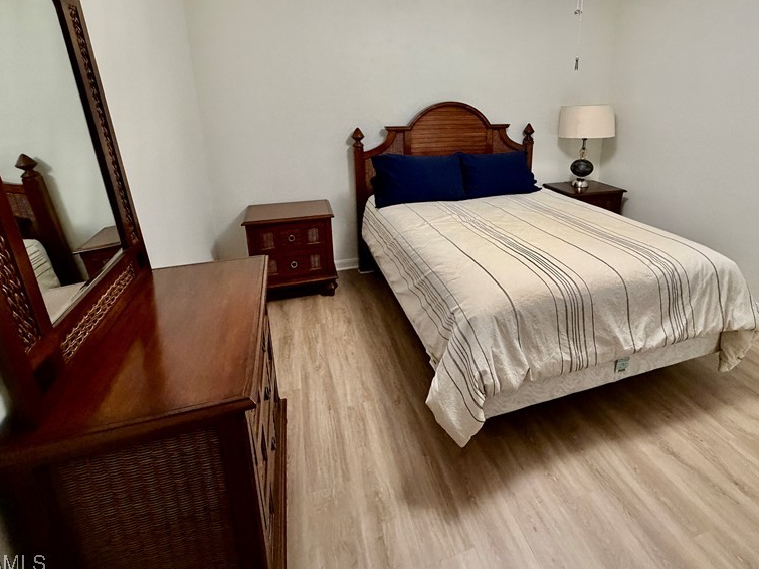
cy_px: 200
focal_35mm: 19
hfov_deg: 84.1
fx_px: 417
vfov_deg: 67.2
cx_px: 438
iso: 640
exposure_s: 1/60
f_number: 2.2
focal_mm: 2.22
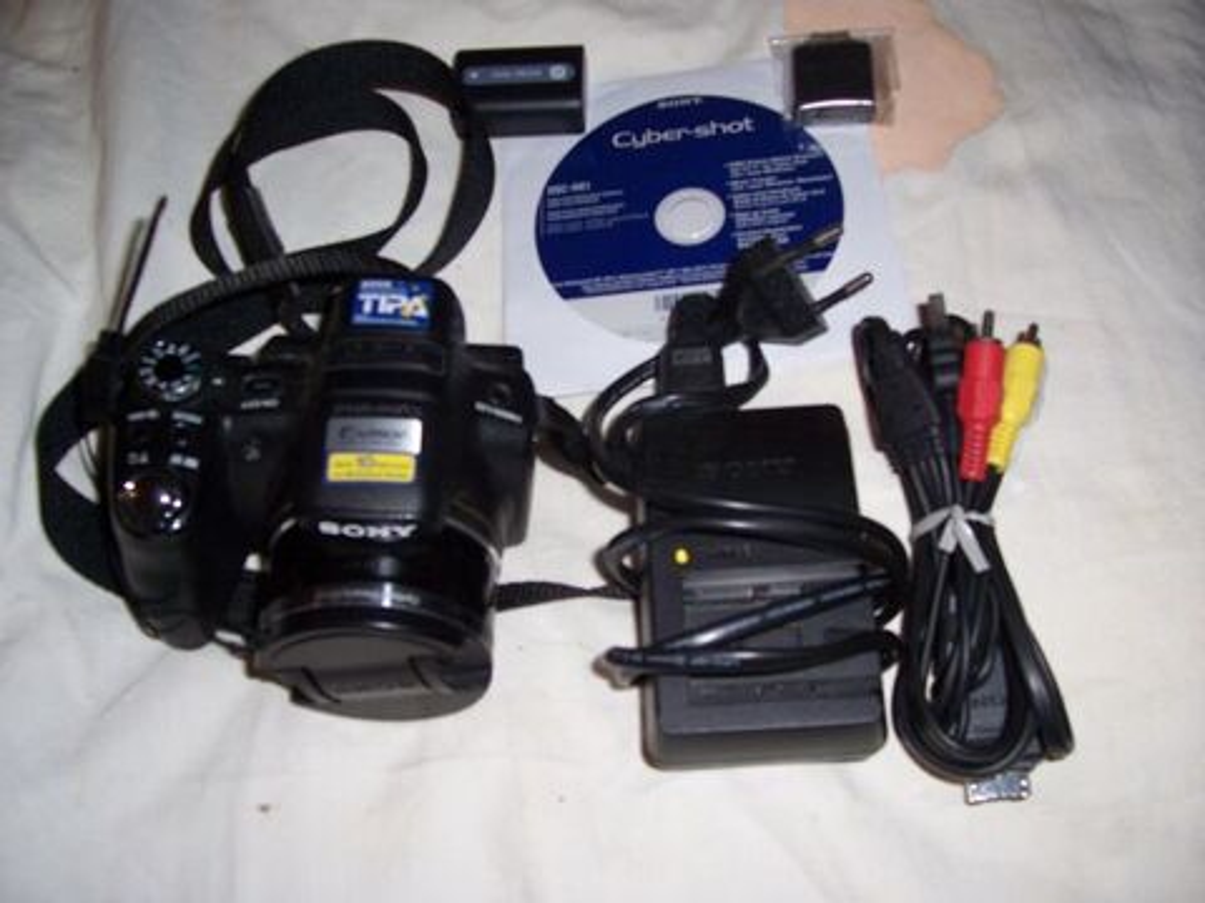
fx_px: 1184
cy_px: 452
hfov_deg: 54.0
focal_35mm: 34
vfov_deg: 41.8
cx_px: 602
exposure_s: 1/60
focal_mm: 5.6
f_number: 2.7
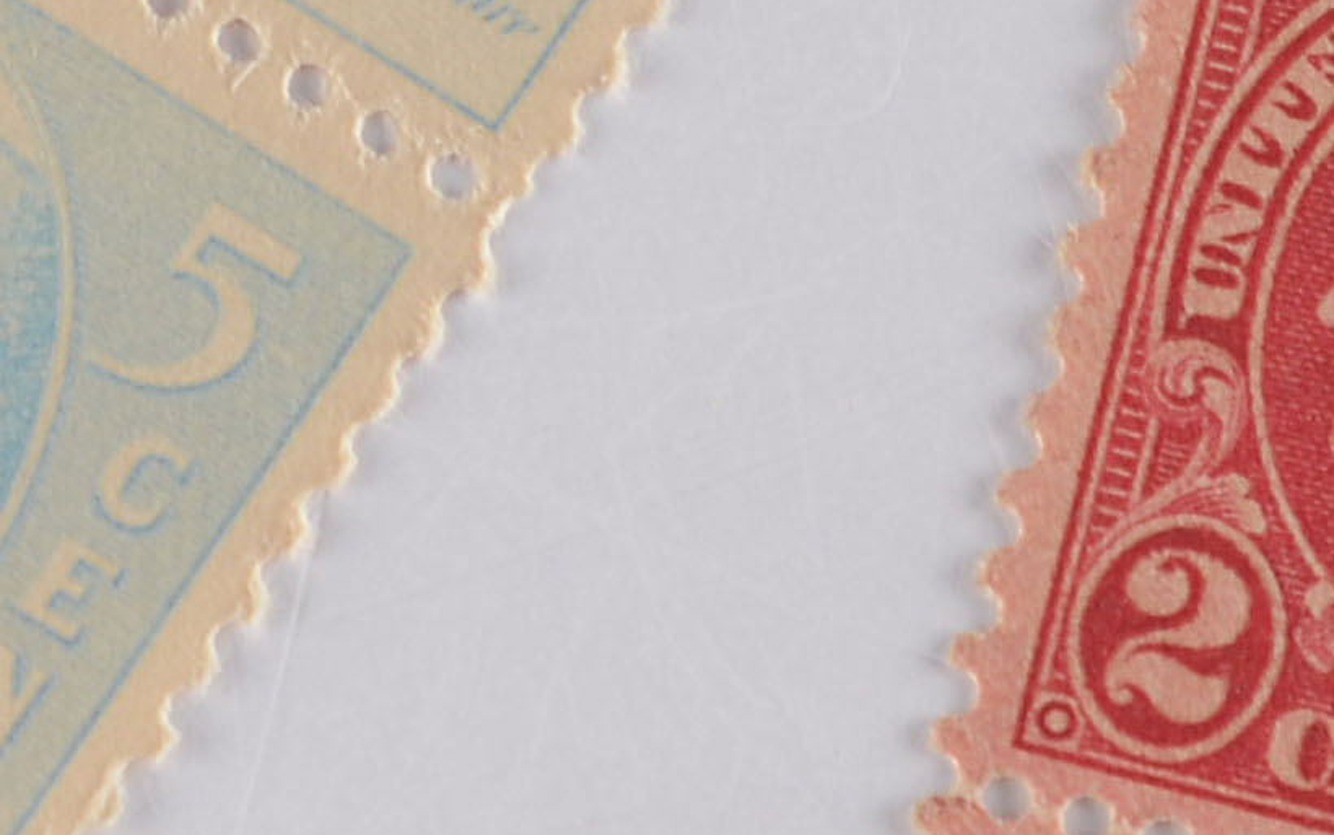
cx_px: -234
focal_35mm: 504
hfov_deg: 4.2
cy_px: -135
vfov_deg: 2.6
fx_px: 18330
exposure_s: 1/80
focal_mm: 55
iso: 100
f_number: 10
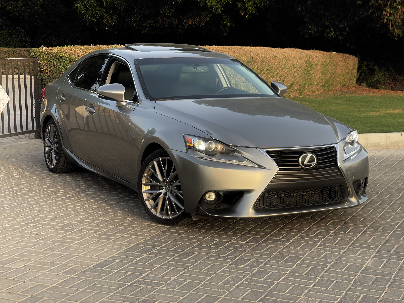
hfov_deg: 30.3
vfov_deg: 22.9
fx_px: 747
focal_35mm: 64
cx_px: 202
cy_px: 152
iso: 20
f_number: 2.2
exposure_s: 1/121
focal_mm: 7.5
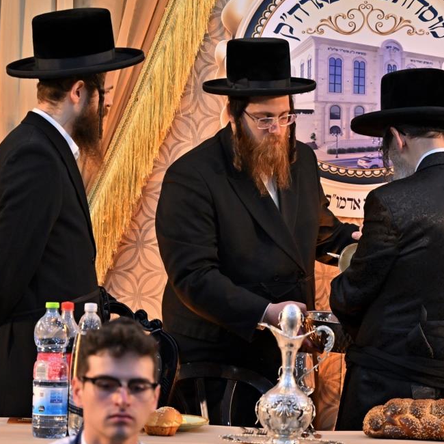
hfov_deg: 7.3
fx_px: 3497
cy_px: 220
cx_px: 318
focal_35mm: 241
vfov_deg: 7.3
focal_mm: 120
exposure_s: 1/250
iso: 800
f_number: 4
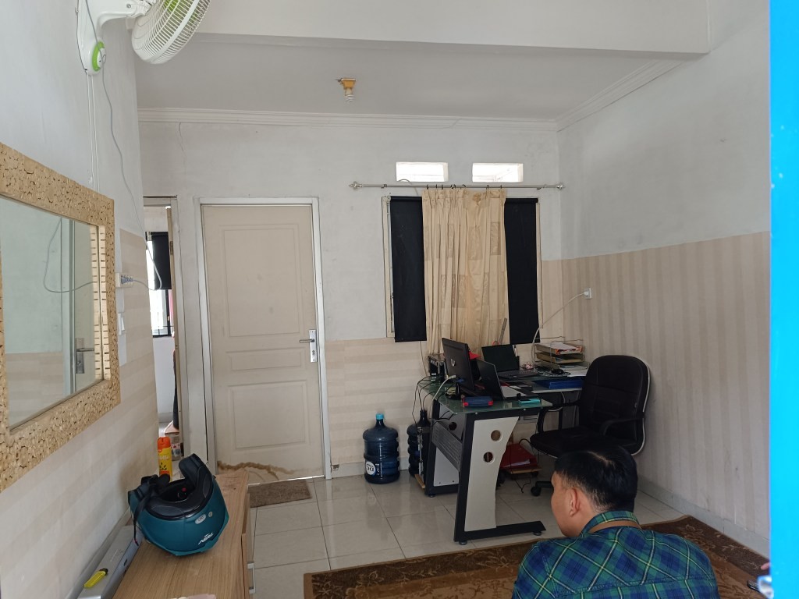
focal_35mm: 24
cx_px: 400
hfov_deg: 71.6
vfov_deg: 56.8
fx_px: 554
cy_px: 300
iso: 373
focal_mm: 5.59
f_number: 1.88
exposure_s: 1/50.1
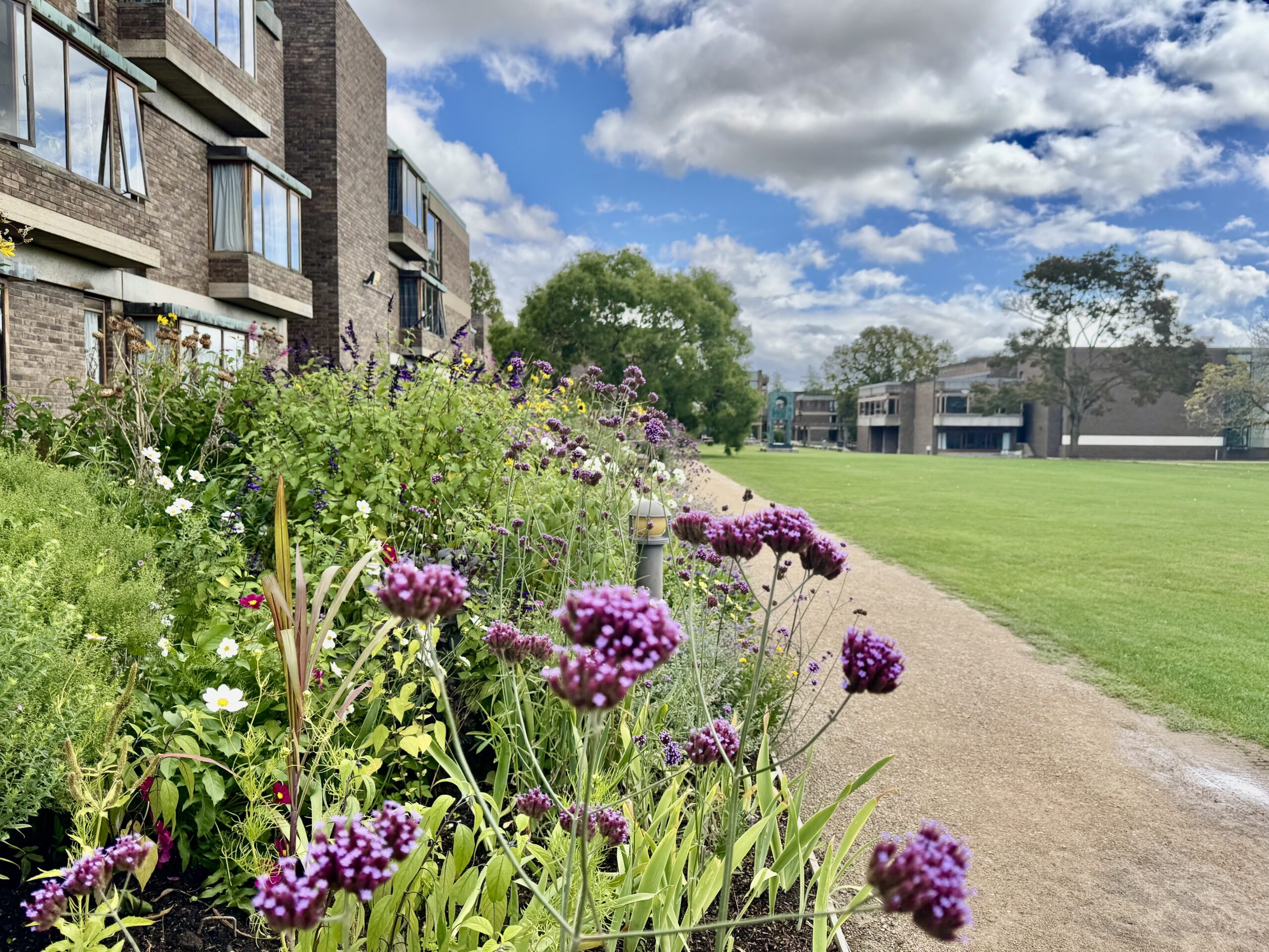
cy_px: 476
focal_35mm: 24
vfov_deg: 56.8
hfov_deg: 71.6
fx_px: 880
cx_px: 634
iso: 80
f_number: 1.78
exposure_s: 1/2331
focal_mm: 6.76
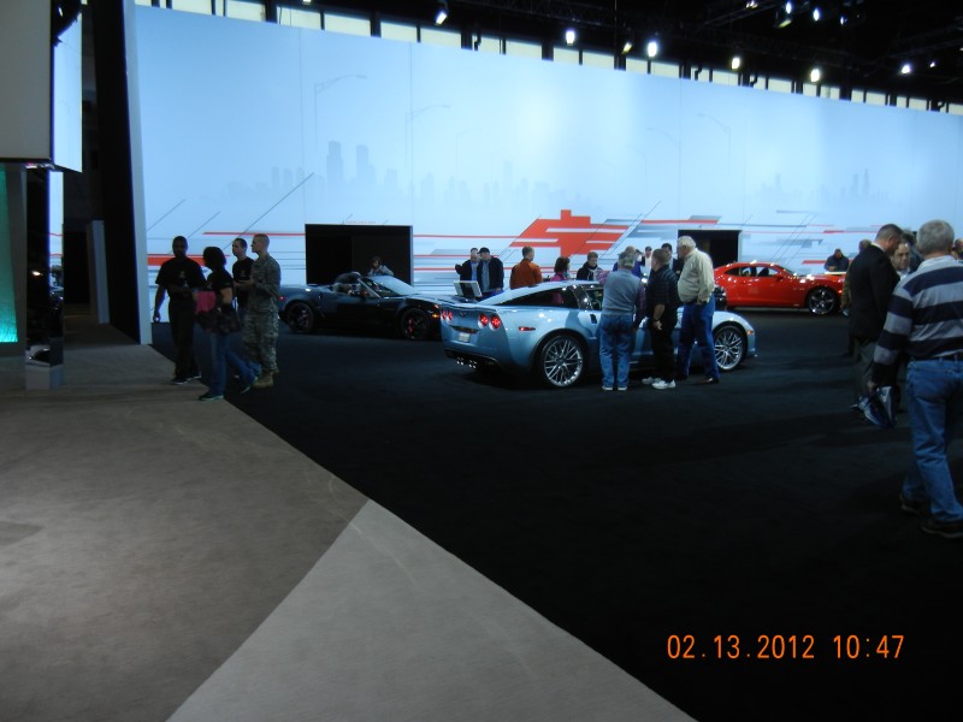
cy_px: 361
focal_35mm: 30
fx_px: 835
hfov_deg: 60.0
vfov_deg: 46.8
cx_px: 482
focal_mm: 5.4
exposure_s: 1/61.7
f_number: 3.5
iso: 160
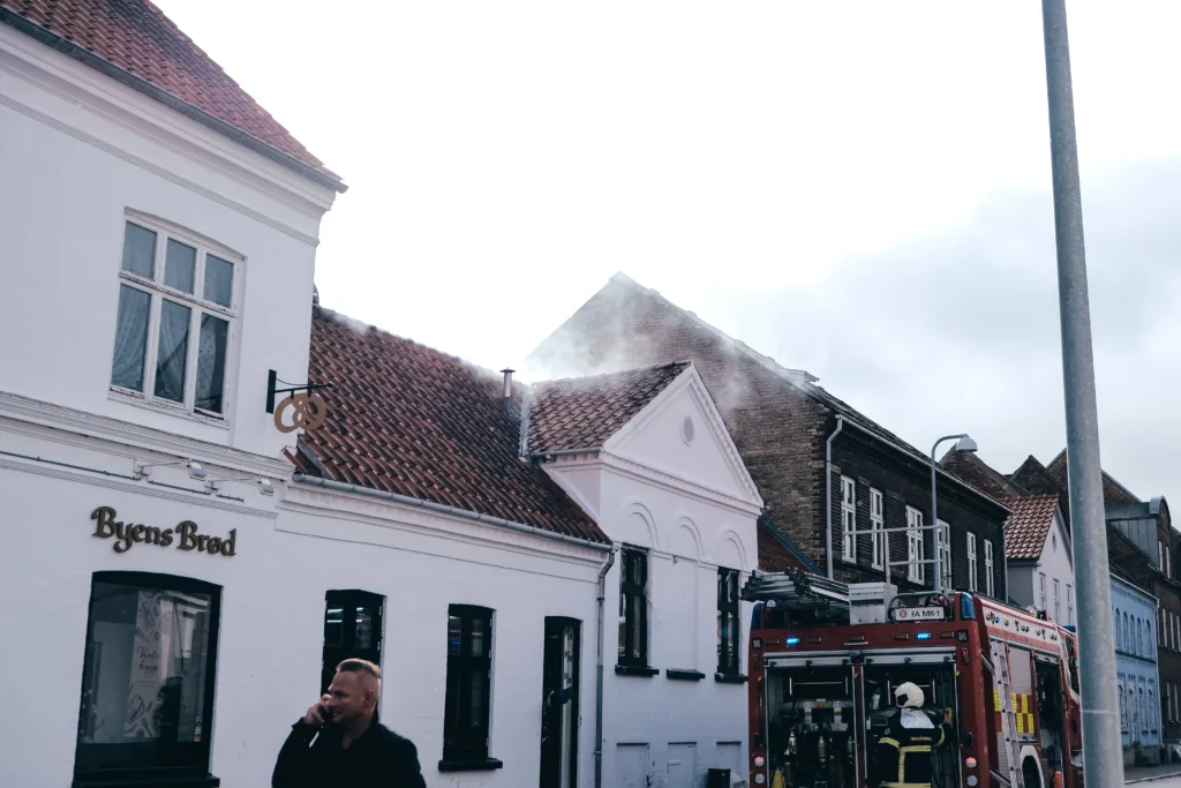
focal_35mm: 42
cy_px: 394
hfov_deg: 46.4
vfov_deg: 31.9
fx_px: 1378
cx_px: 590
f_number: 3.2
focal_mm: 27.7
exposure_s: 1/1250
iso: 200
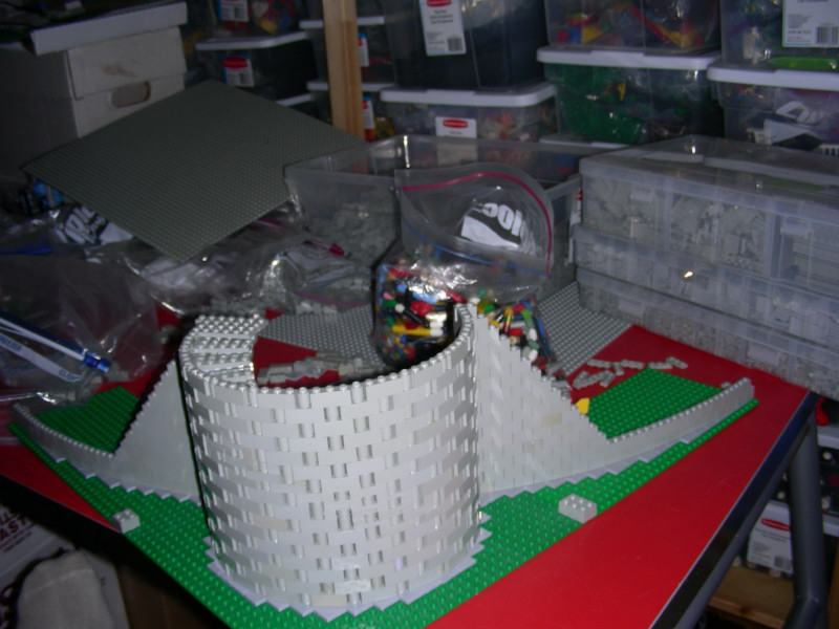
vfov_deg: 37.7
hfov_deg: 49.0
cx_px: 420
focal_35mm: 38
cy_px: 314
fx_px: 921
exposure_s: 1/60.1
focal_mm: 6.3
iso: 50
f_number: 3.5
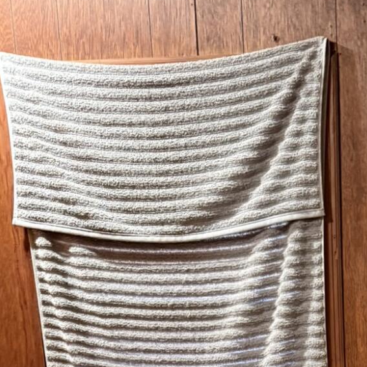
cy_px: 566
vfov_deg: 19.7
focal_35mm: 75
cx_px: 403
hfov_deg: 21.8
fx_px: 900
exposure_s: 1/60
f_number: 1.78
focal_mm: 6.76
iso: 640
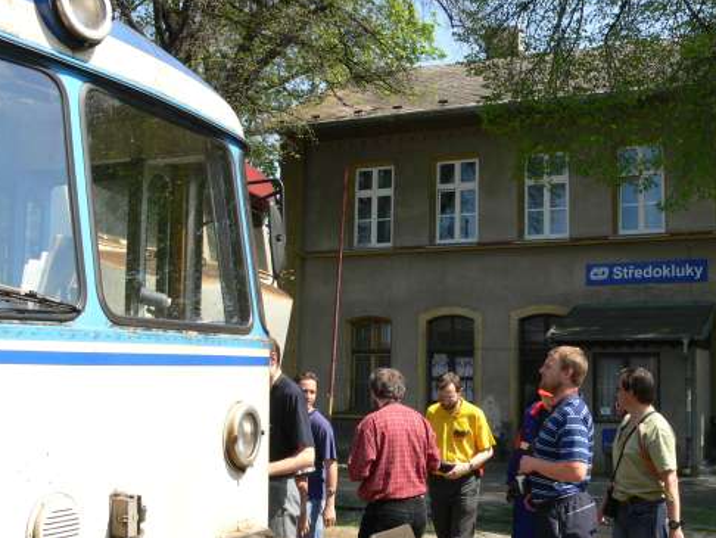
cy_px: 254
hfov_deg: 40.1
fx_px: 973
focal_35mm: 47
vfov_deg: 30.9
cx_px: 447
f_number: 5.6
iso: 100
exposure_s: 1/250
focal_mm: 7.4
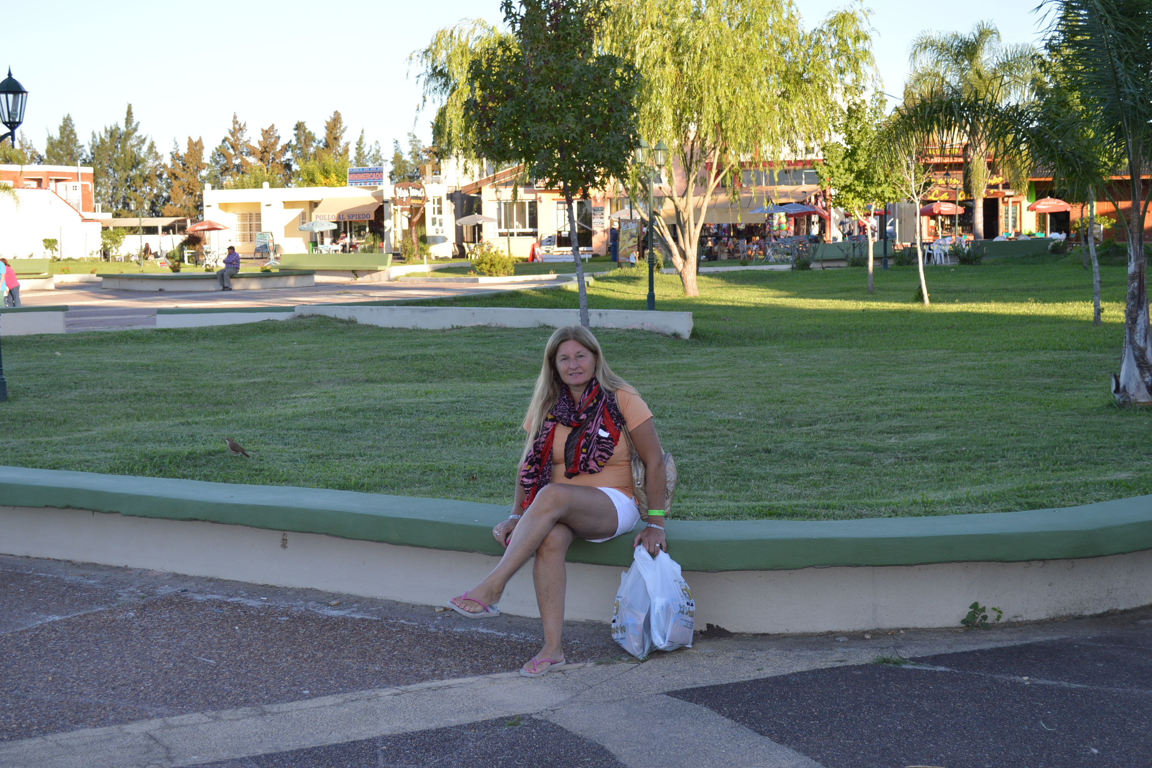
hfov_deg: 36.2
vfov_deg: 24.6
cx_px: 573
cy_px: 378
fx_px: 1760
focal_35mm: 55
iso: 100
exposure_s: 1/125
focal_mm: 36
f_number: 5
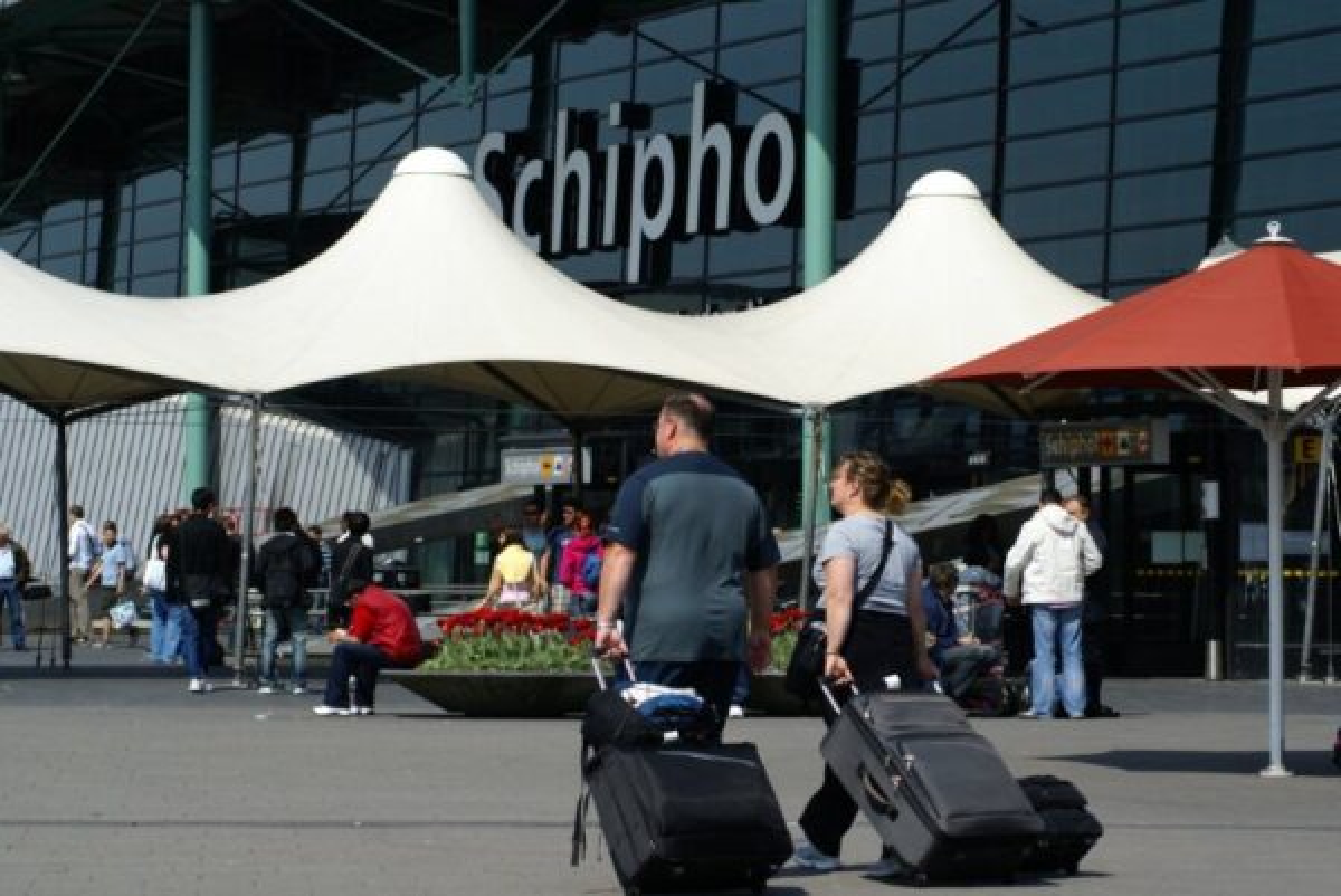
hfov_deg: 16.1
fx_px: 4753
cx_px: 670
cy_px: 448
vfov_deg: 10.8
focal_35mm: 128
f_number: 10
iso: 100
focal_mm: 85
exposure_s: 1/250
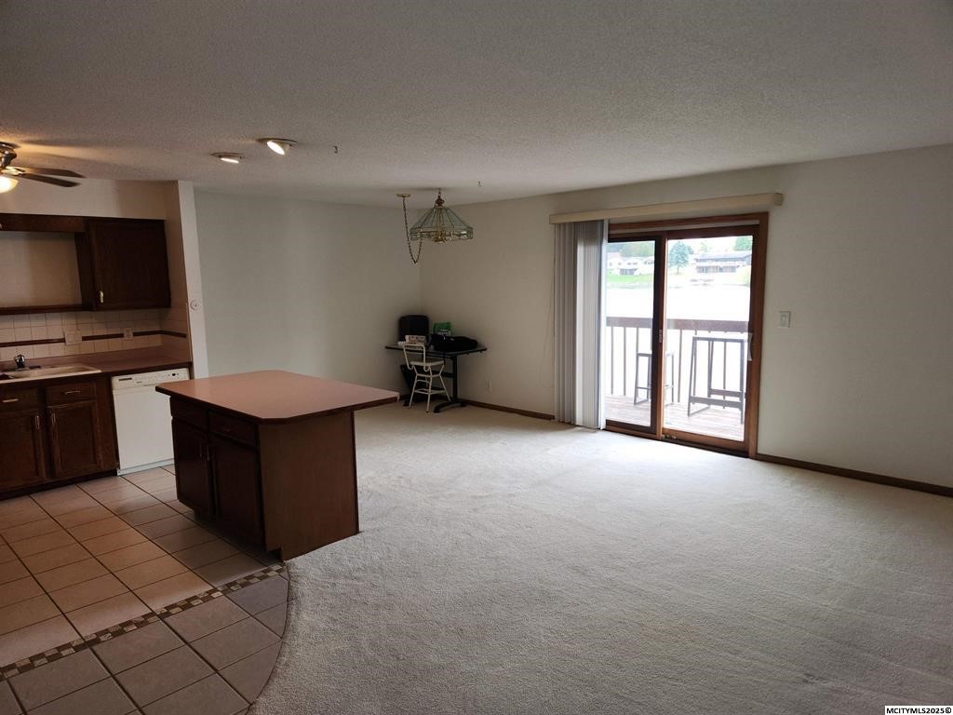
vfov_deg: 58.9
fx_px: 633
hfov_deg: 73.9
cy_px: 358
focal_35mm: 23
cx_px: 476
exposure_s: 1/60
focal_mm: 5.4
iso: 40
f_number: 1.8
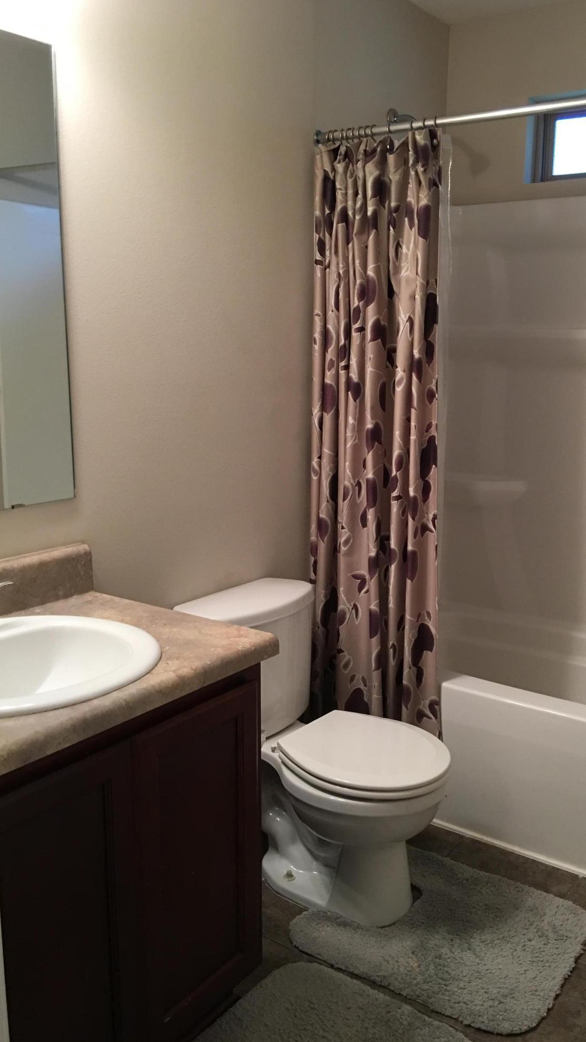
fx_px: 884
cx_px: 374
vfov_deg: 61.0
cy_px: 518
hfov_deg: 36.4
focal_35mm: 32
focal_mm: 4.15
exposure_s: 1/15
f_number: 2.2
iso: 64
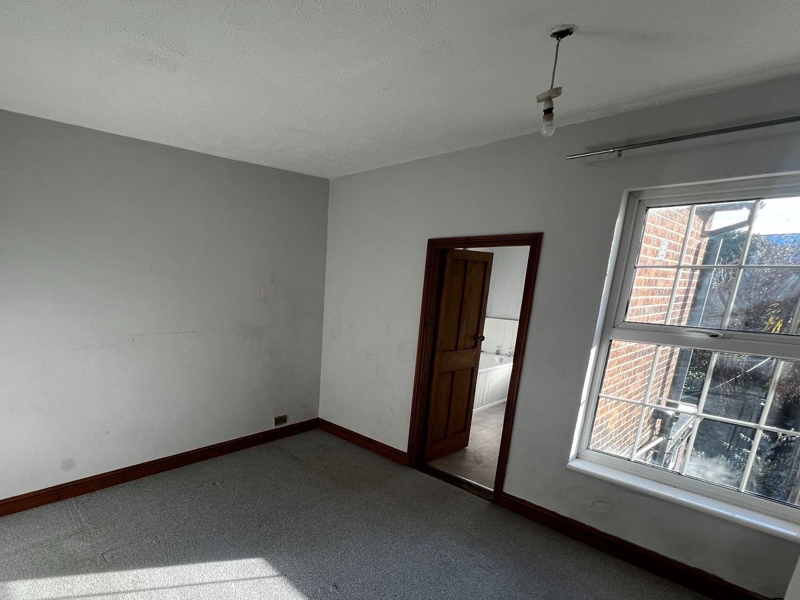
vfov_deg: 73.4
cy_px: 378
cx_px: 290
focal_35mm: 17
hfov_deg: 88.8
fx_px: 393
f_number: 1.8
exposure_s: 1/99
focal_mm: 1.57
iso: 32
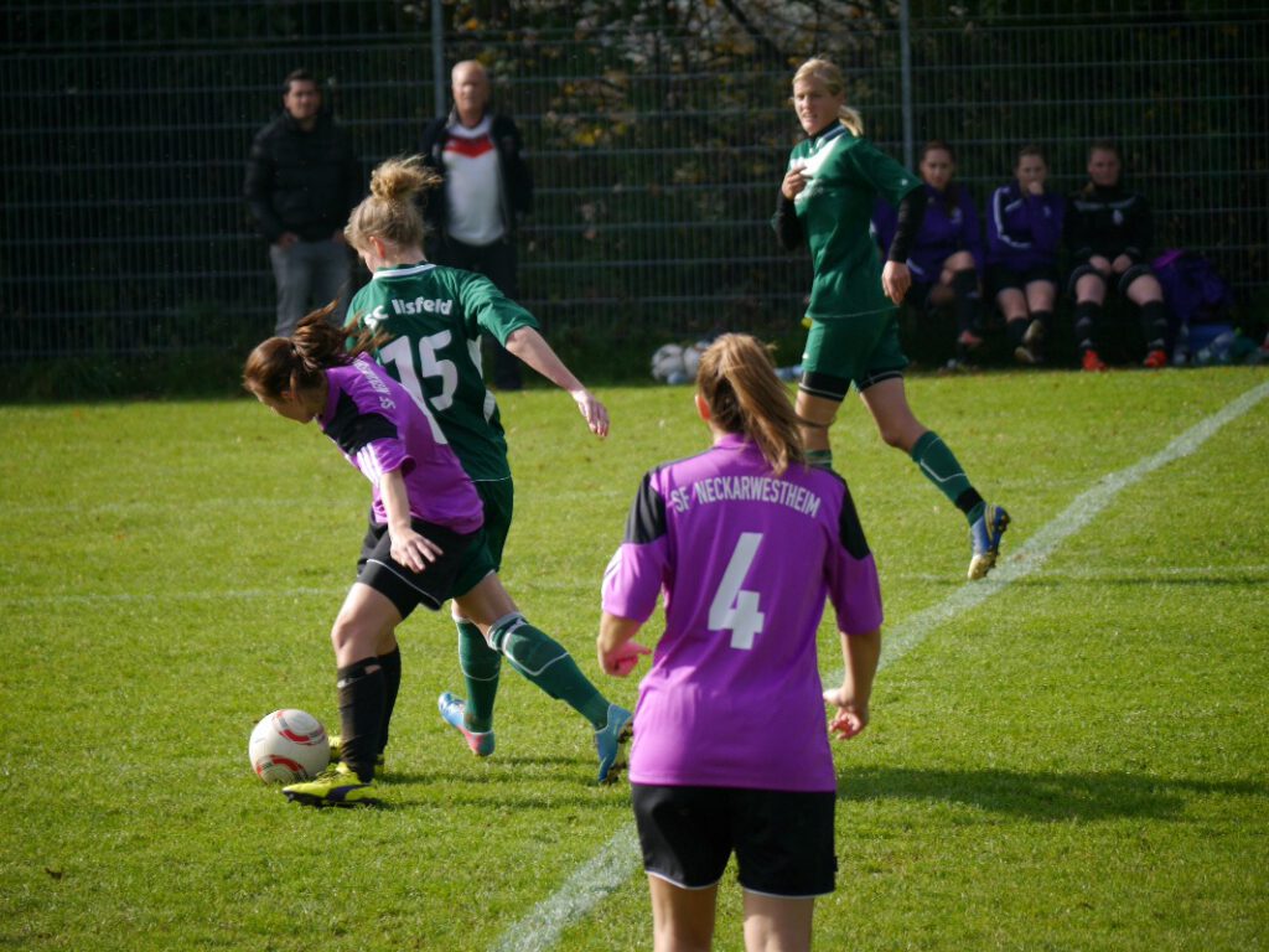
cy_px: 476
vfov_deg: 4.5
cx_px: 634
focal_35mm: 332
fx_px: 12171
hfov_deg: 6.0
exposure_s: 1/640
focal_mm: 166
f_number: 5.3
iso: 160
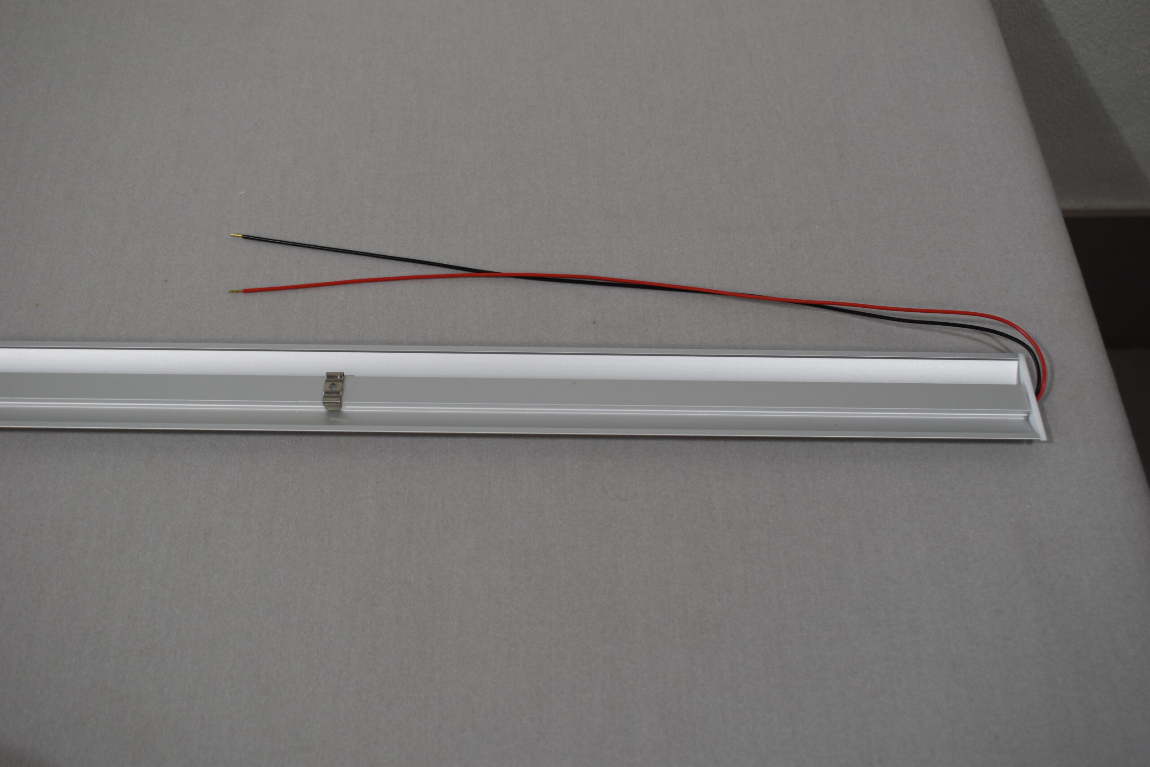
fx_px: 1294
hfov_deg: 47.9
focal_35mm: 40
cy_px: 384
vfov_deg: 33.0
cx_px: 575
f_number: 5.6
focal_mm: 27
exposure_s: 1/125
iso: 250
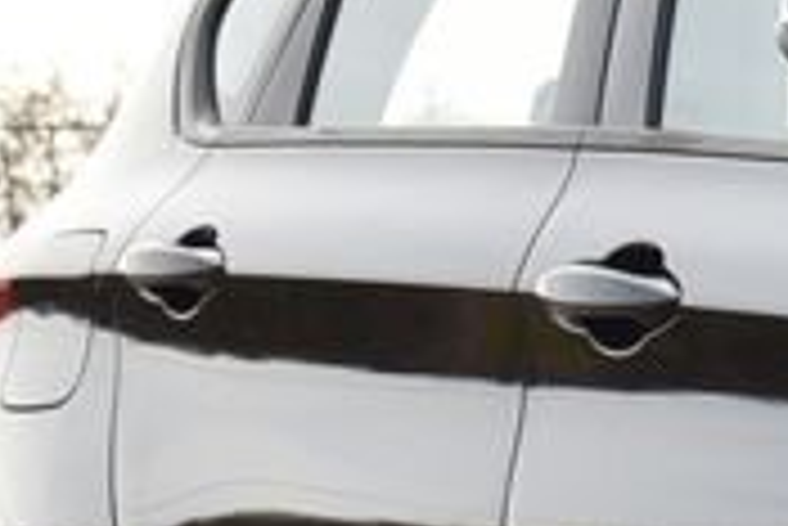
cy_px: 616
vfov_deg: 4.5
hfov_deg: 6.4
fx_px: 6681
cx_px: 2071
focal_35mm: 305
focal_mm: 52
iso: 500
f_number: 10
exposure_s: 1/400
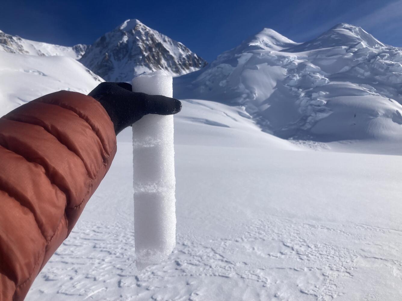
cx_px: 201
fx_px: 325
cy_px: 150
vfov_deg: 49.7
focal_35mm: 28
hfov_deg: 63.4
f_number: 1.8
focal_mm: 3.99
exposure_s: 1/6897
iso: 20
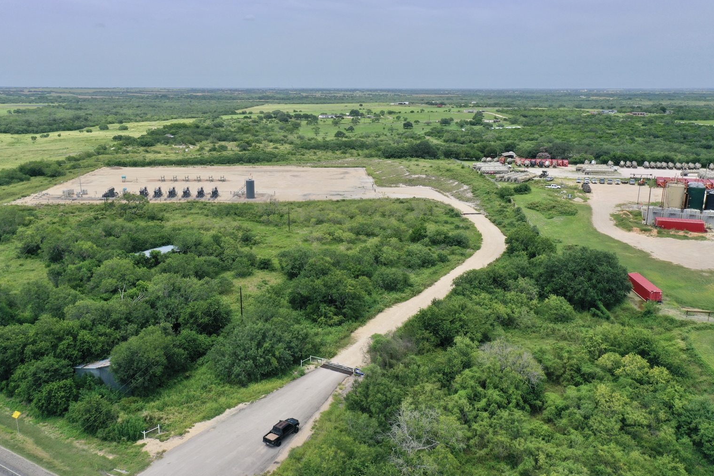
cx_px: 336
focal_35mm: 30
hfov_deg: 61.9
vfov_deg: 43.6
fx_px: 595
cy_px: 250
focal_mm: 10.26
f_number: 4
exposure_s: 1/1600
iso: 100
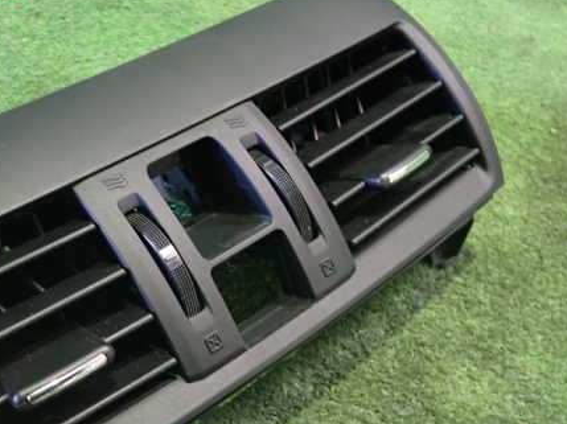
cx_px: 176
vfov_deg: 34.1
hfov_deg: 44.0
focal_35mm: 42
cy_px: 268
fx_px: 687
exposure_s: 1/15
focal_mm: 5.4
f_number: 2.3
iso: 800
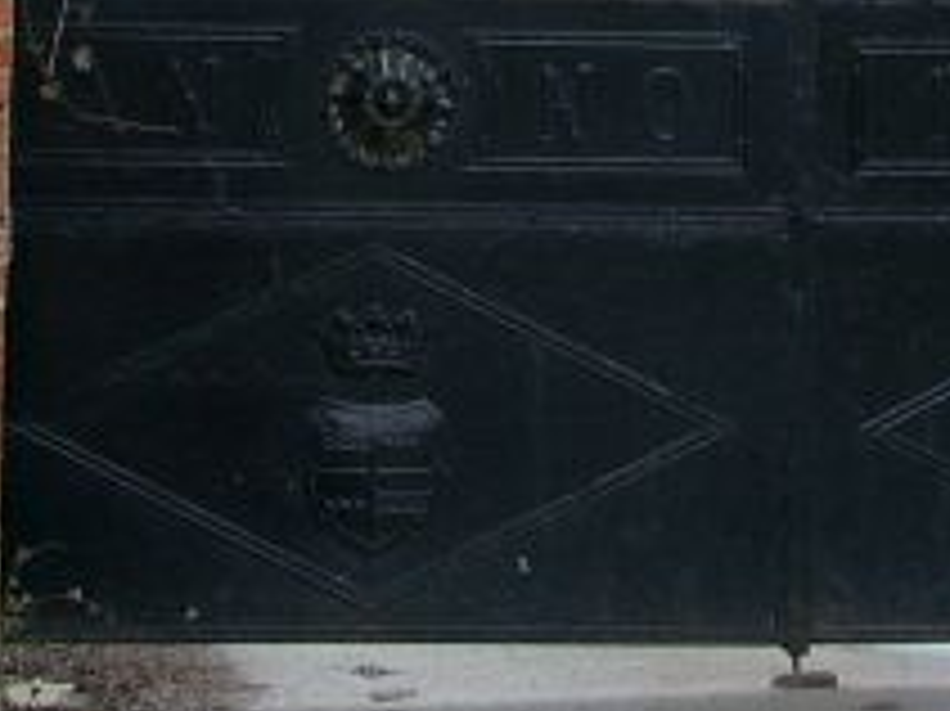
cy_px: -387
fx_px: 4361
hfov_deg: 12.4
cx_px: 716
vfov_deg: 9.1
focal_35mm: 159
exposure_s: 1/108
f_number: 4
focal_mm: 8.82
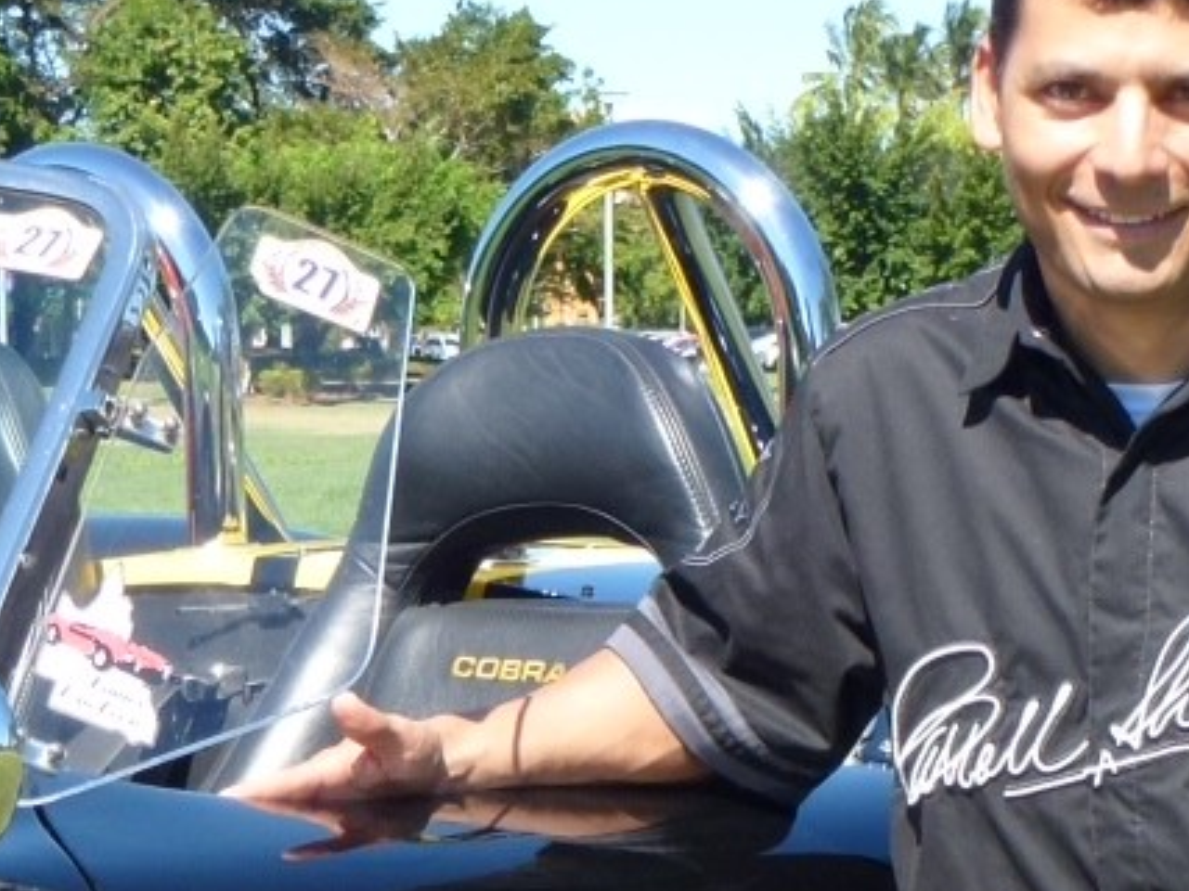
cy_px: 966
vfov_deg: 13.4
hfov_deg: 18.2
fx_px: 3709
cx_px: 596
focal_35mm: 108
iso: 100
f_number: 3.7
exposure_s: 1/400
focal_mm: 6.4
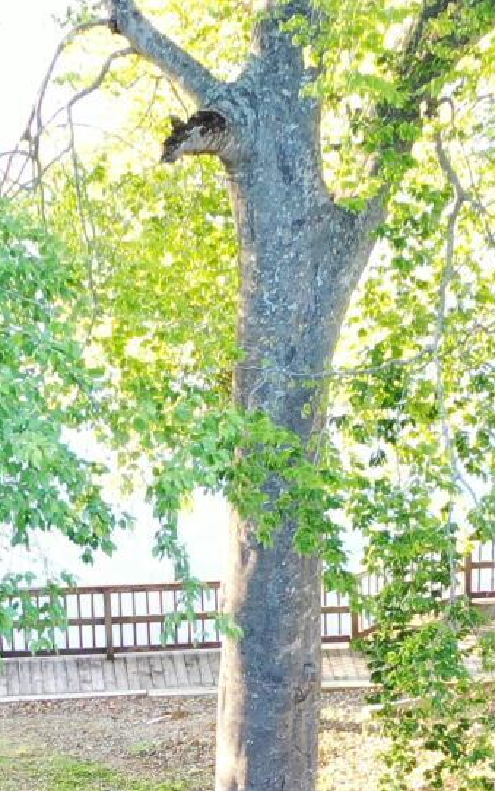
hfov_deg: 8.3
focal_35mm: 158
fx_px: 3409
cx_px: 177
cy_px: 898
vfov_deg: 13.0
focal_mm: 10.26
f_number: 3.2
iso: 100
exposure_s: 1/30
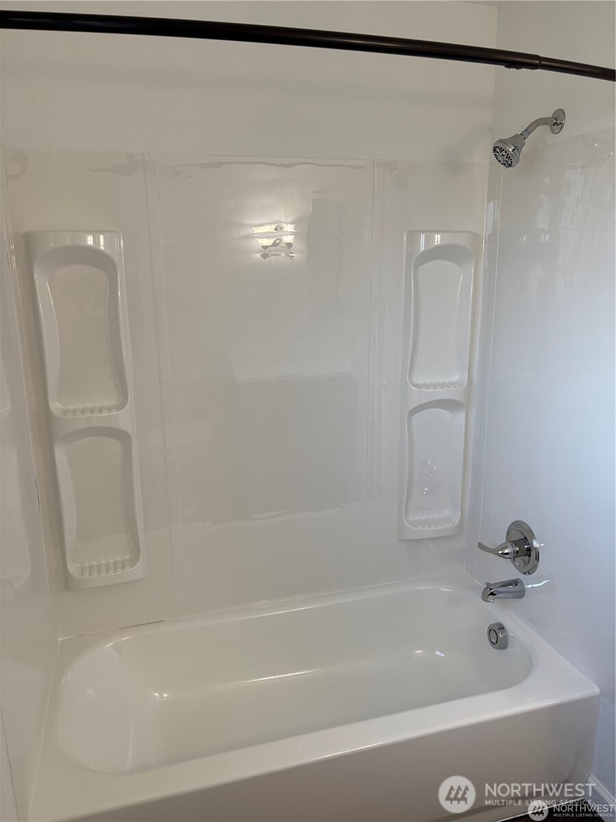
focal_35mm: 26
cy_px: 411
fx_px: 617
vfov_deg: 67.3
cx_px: 308
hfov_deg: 53.1
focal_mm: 5.96
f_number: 1.6
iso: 100
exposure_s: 1/120
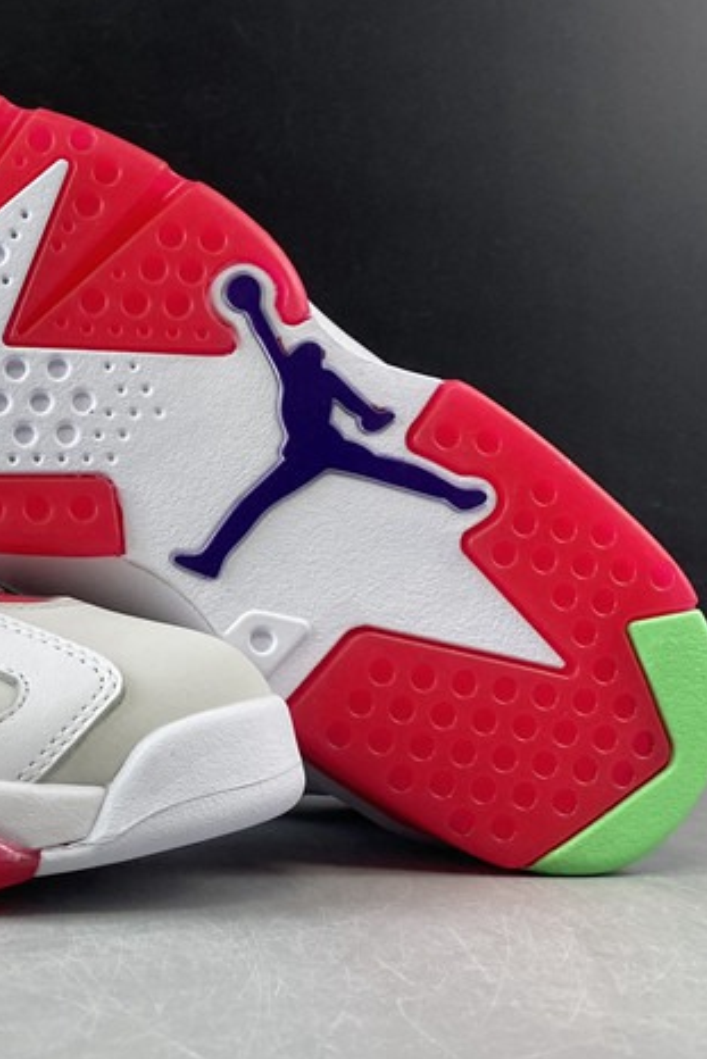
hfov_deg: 21.6
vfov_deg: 34.5
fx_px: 1707
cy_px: 541
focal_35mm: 58
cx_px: -150
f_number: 1.8
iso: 64
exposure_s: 1/100
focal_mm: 4.25
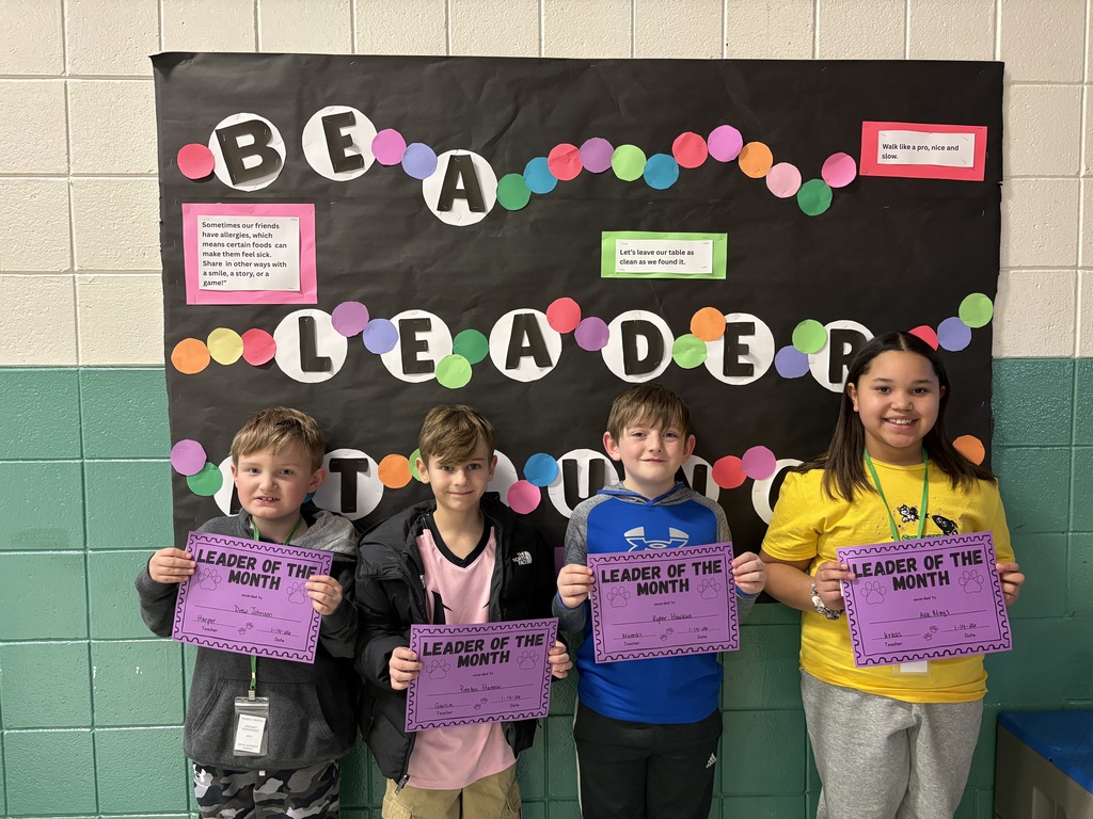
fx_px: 821
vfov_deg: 53.1
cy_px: 410
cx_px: 546
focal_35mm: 26
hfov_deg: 67.3
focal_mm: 5.96
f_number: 1.6
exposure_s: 1/60
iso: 250
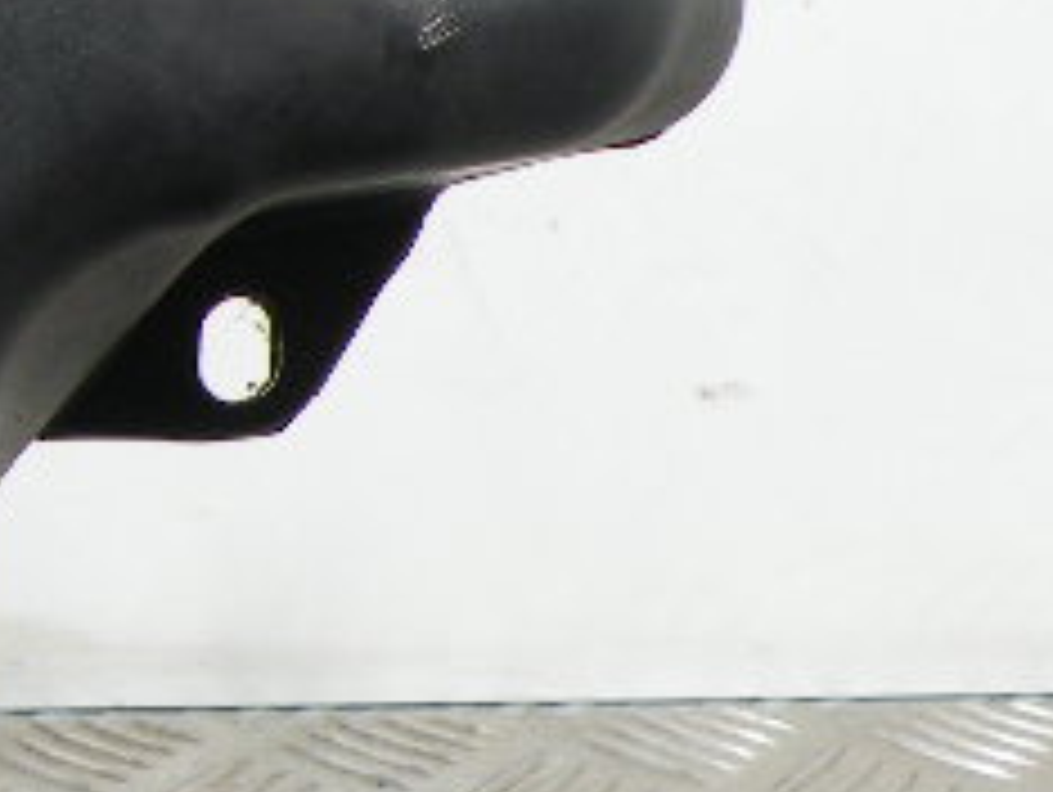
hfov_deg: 15.2
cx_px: -630
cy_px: 846
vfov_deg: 12.4
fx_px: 3593
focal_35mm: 118
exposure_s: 1/64.6
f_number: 2.8
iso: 86
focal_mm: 4.7
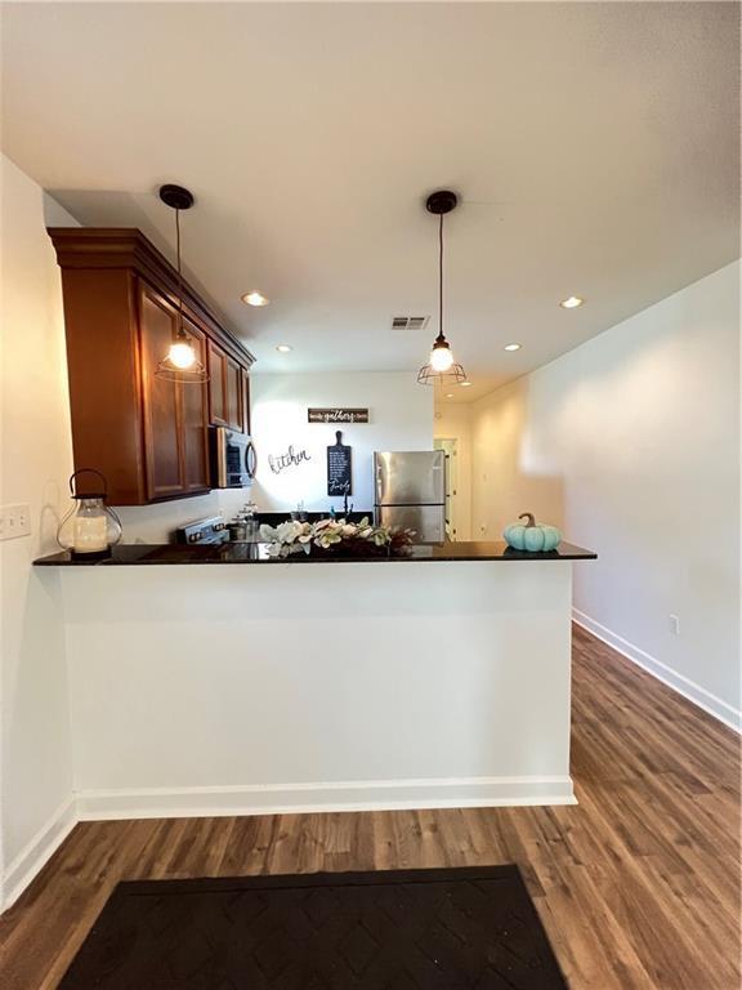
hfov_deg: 89.9
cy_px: 495
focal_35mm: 13
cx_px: 371
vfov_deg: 106.2
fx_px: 372
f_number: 1.8
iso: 640
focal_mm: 1.57
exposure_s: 1/60
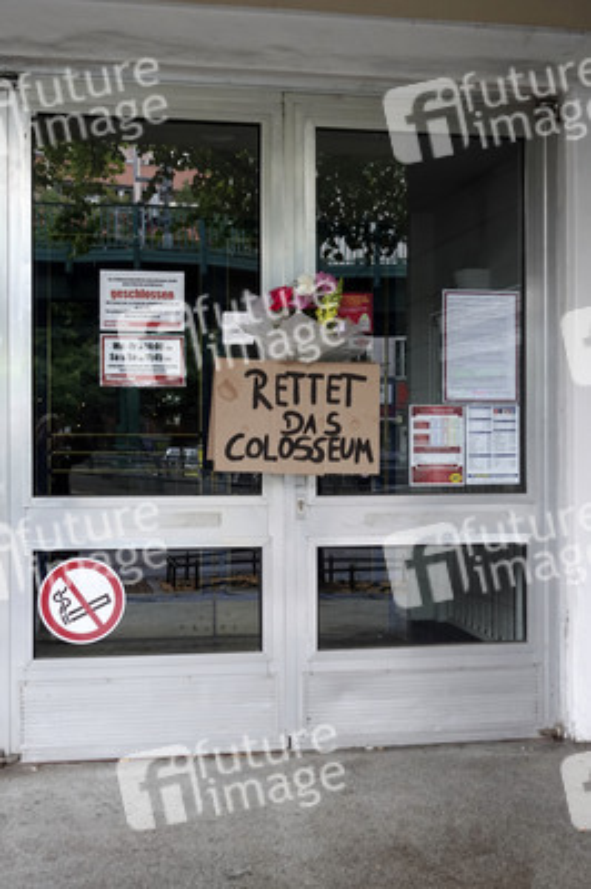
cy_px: 444
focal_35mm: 44
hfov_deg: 30.5
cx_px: 296
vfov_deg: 44.5
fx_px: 1085
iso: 400
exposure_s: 1/50
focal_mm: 16.5
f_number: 2.8
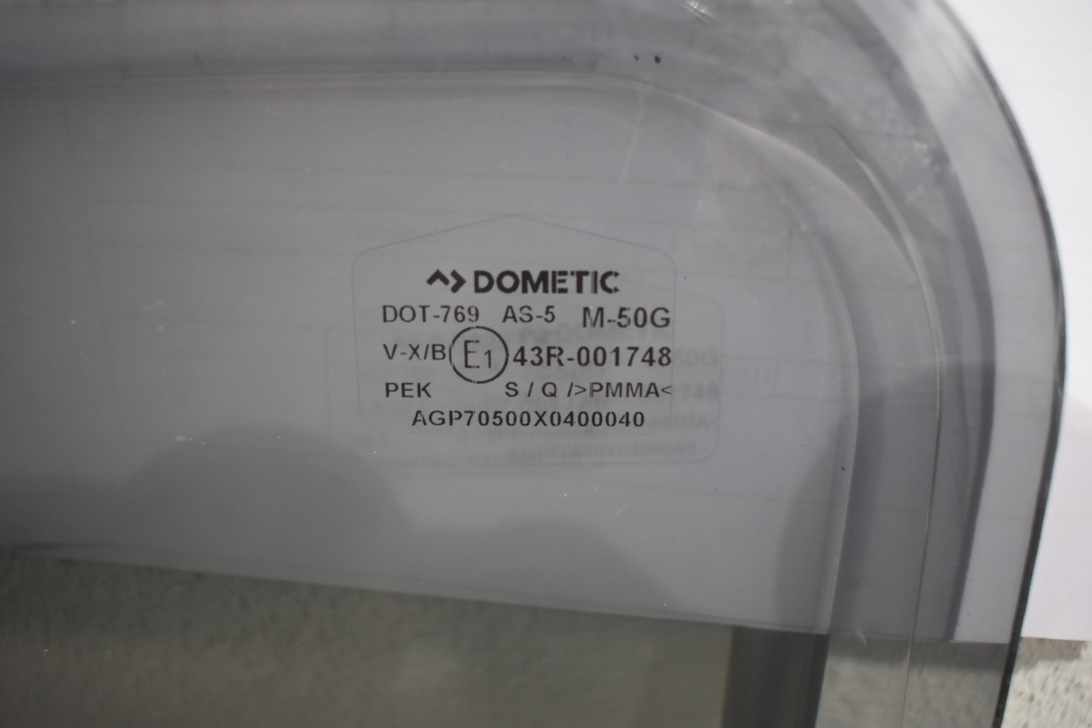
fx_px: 910
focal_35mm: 30
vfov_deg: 43.6
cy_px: 364
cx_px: 546
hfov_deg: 61.9
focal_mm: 20
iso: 800
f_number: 3.8
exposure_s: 1/125
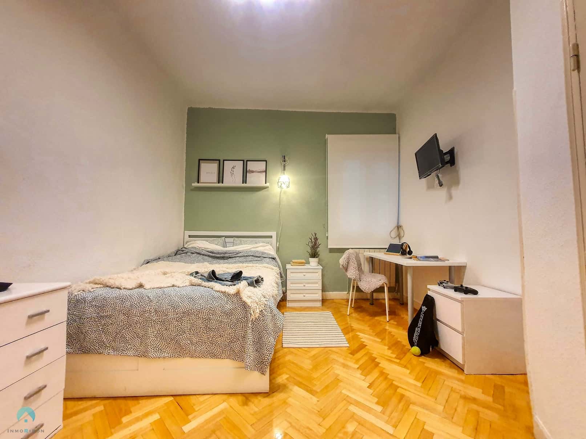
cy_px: 220
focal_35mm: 13
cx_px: 293
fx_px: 220
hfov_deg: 106.2
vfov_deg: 89.9
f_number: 2.2
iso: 320
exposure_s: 1/33
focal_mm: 1.8
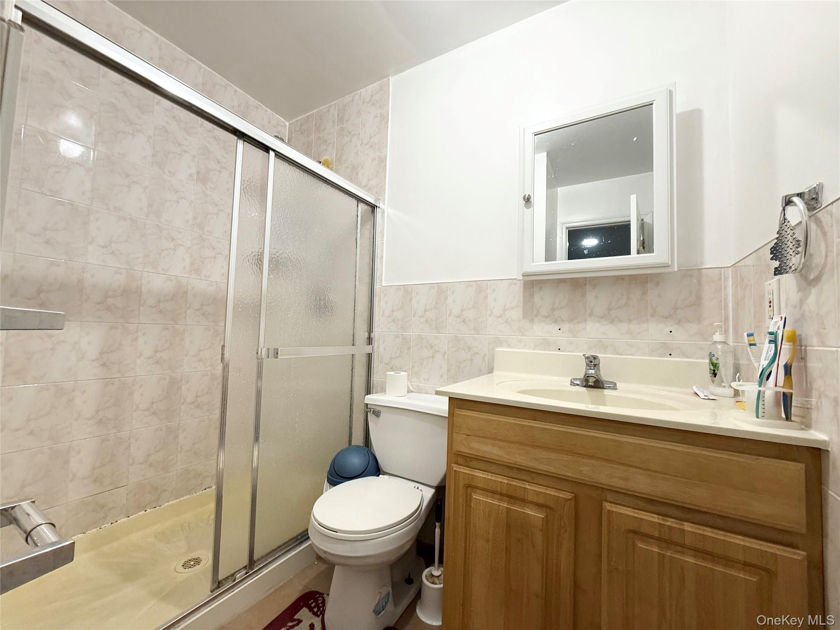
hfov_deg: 102.1
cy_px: 315
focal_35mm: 14
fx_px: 340
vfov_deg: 85.7
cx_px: 420
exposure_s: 1/99
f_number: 2.2
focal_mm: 2.22
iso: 200
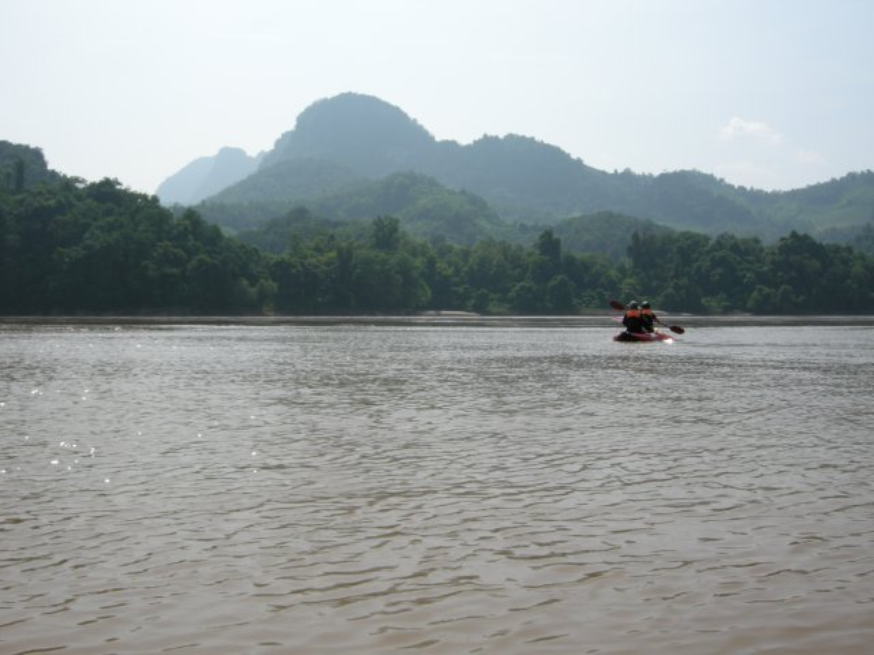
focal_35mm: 41
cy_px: 328
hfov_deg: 45.8
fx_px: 1035
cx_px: 437
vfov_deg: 35.1
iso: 64
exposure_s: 1/290
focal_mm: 8.5
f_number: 7.1
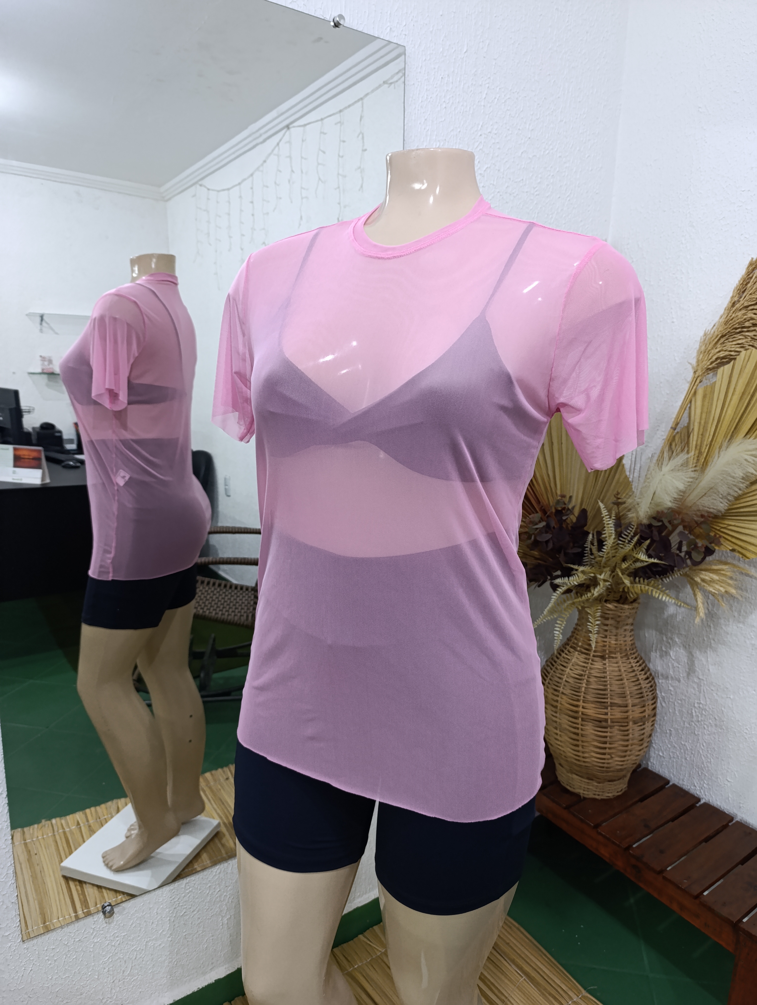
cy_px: 502
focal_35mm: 23
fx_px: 669
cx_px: 378
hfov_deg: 59.0
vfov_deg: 73.8
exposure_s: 1/40
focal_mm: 6.14
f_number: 1.6
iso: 1250
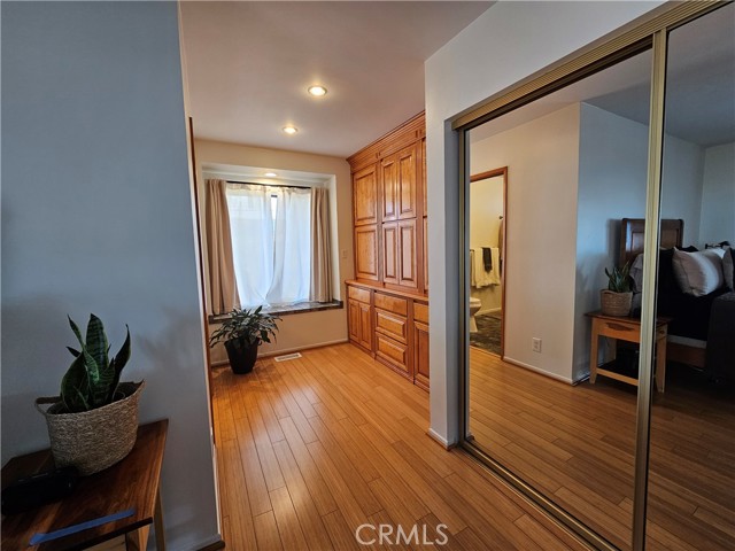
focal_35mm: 13
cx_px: 368
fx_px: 276
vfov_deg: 89.9
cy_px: 276
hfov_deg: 106.2
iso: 100
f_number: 2.2
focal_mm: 2.2
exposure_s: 1/60
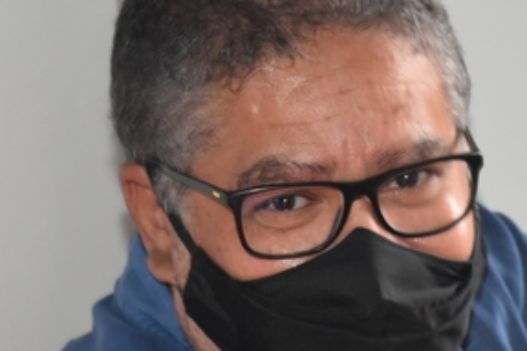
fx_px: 3030
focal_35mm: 207
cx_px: 364
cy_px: 266
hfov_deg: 9.9
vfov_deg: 6.6
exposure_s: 1/60
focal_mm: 62
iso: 900
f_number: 5
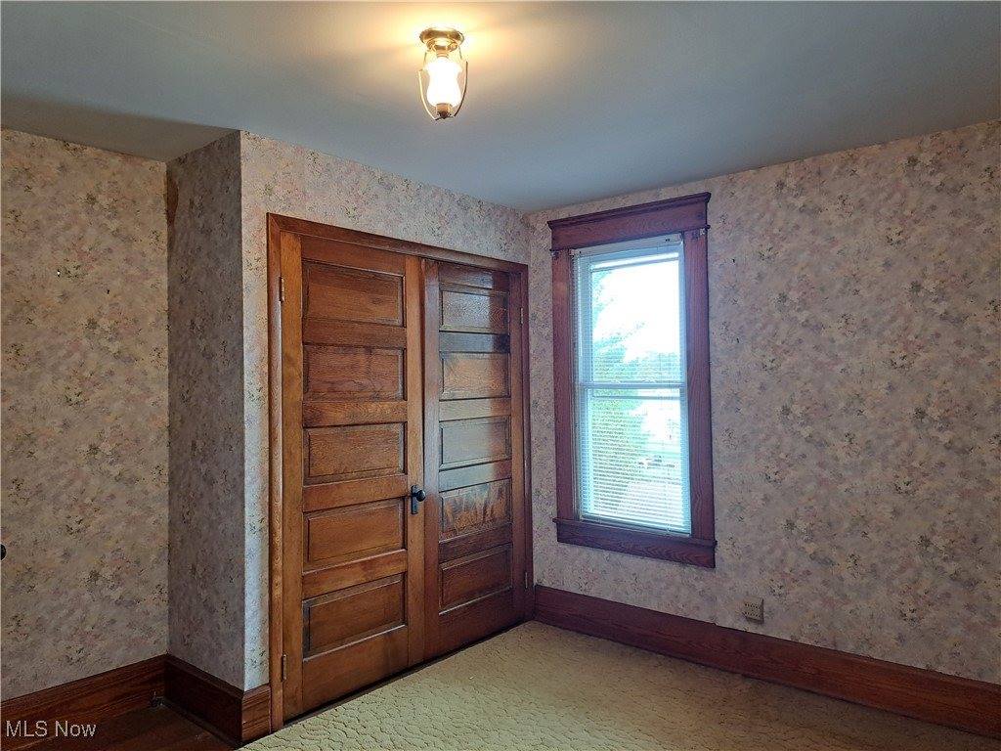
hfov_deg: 71.6
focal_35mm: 24
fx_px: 694
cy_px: 376
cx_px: 500
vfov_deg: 56.8
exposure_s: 1/60
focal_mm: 5.23
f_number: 1.8
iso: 125
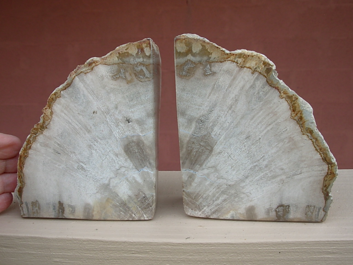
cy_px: 132
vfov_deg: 37.7
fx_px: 388
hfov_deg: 49.0
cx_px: 176
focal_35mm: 38
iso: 50
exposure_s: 1/304
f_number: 2.9
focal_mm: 6.3
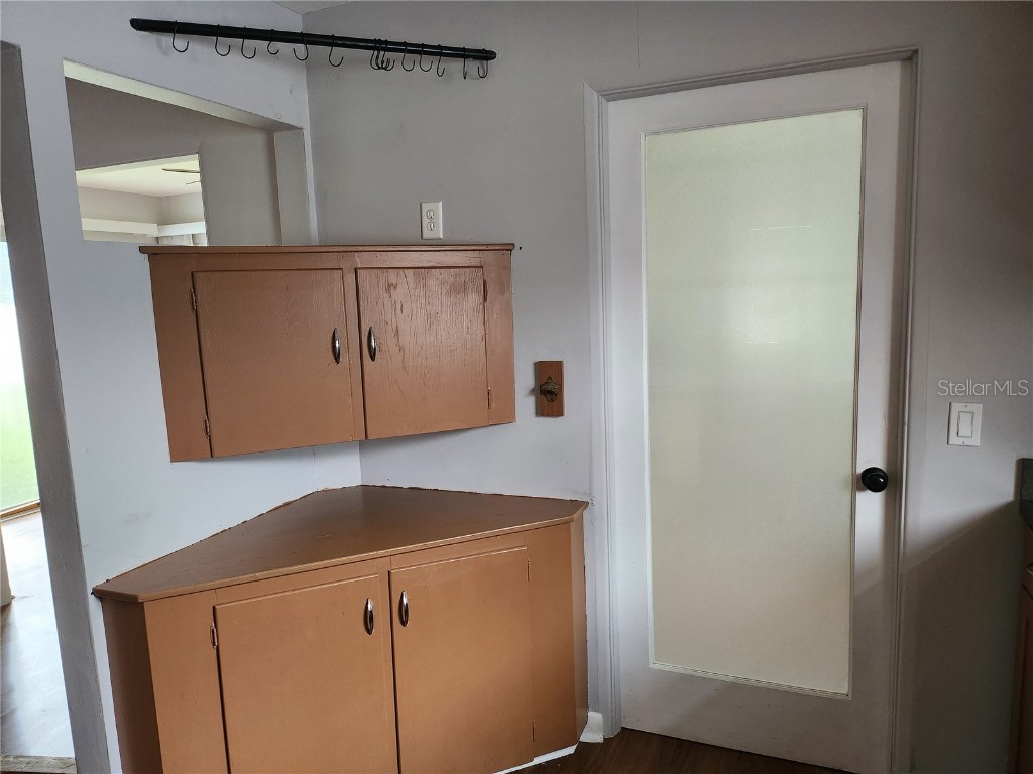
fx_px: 716
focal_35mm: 24
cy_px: 387
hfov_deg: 71.6
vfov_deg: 56.8
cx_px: 516
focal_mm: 5
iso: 500
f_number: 1.8
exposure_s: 1/60
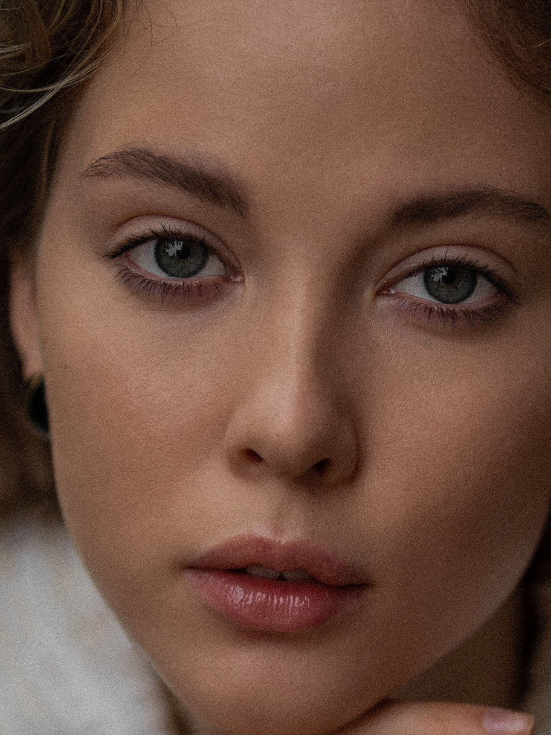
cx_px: 340
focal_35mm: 222
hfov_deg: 6.7
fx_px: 4710
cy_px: 658
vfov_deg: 8.9
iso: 64
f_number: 1.4
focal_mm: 56
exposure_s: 1/640
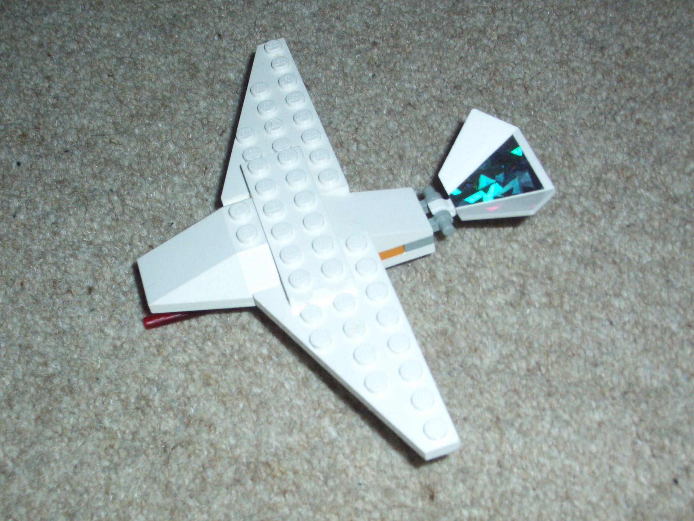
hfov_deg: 31.2
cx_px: 347
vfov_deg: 23.7
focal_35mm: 62
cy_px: 260
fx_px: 1243
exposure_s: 1/60
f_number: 5.6
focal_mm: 10.2
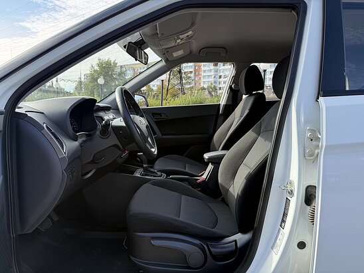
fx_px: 252
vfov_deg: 56.8
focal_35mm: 24
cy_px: 136
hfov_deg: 71.6
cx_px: 182
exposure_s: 1/943
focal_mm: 6.76
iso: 80
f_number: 1.78
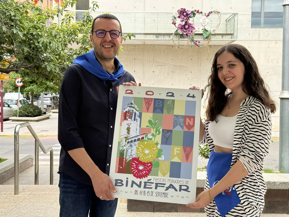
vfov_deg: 30.3
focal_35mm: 48
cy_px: 108
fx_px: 401
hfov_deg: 39.7
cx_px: 144
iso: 64
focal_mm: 6.76
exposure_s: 1/832
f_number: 1.78
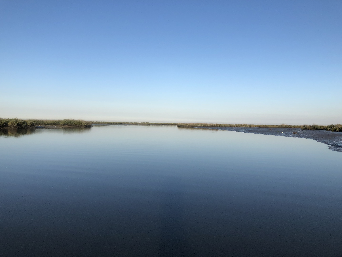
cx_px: 171
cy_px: 128
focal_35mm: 28
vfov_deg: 49.7
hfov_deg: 63.4
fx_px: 277
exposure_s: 1/2183
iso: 20
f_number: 1.8
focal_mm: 3.99
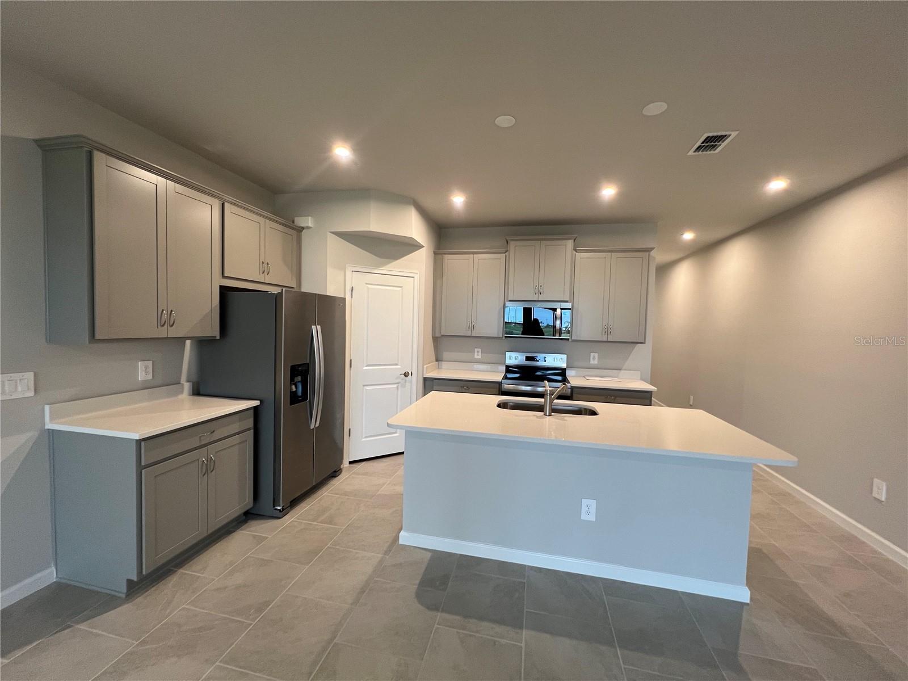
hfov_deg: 106.2
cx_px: 454
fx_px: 341
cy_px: 340
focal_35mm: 13
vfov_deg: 89.9
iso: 250
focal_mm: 1.57
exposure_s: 1/120
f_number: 1.8
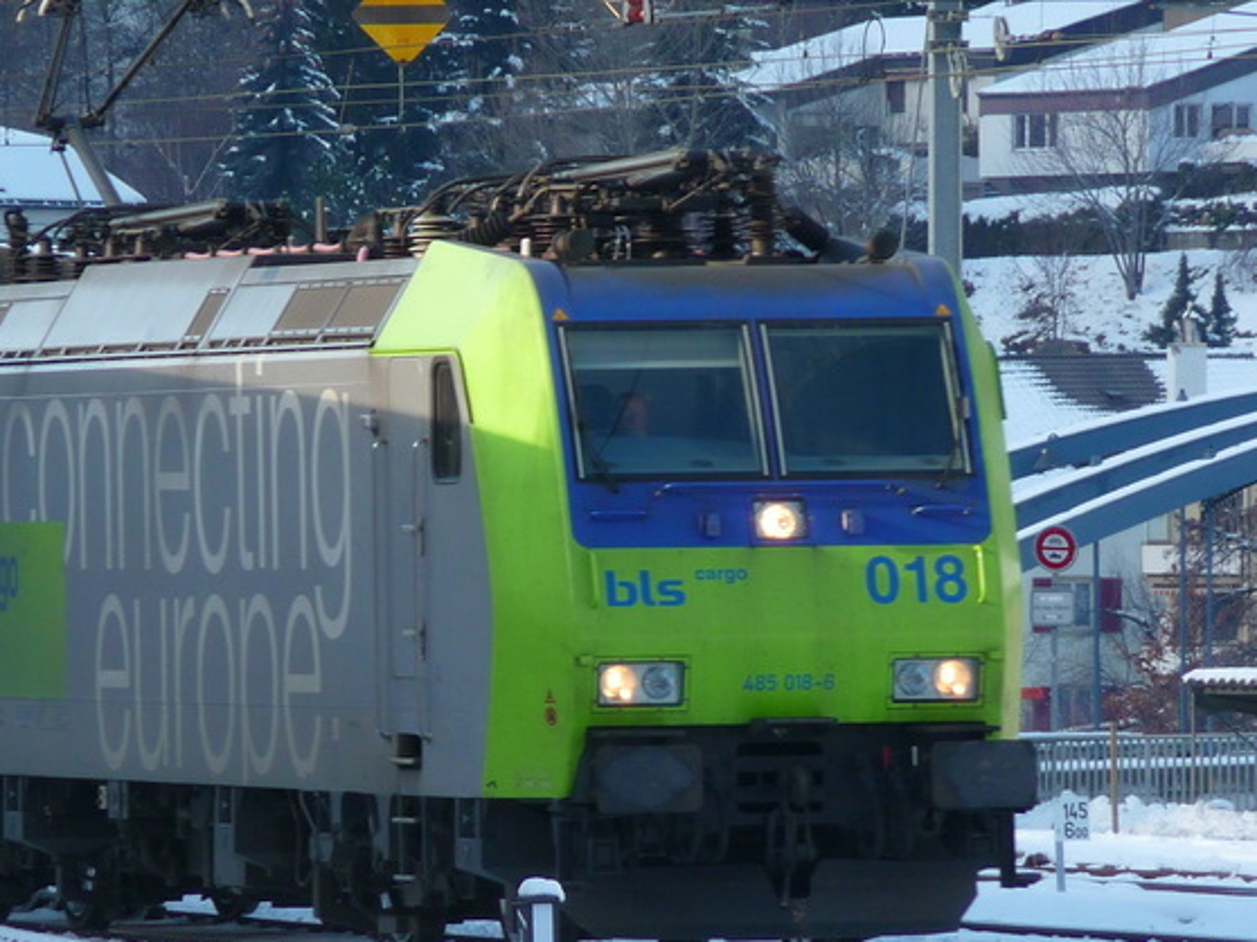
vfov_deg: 3.0
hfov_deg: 4.0
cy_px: 586
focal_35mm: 502
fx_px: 18221
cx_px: 532
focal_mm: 47
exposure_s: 1/160
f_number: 4.9
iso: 100
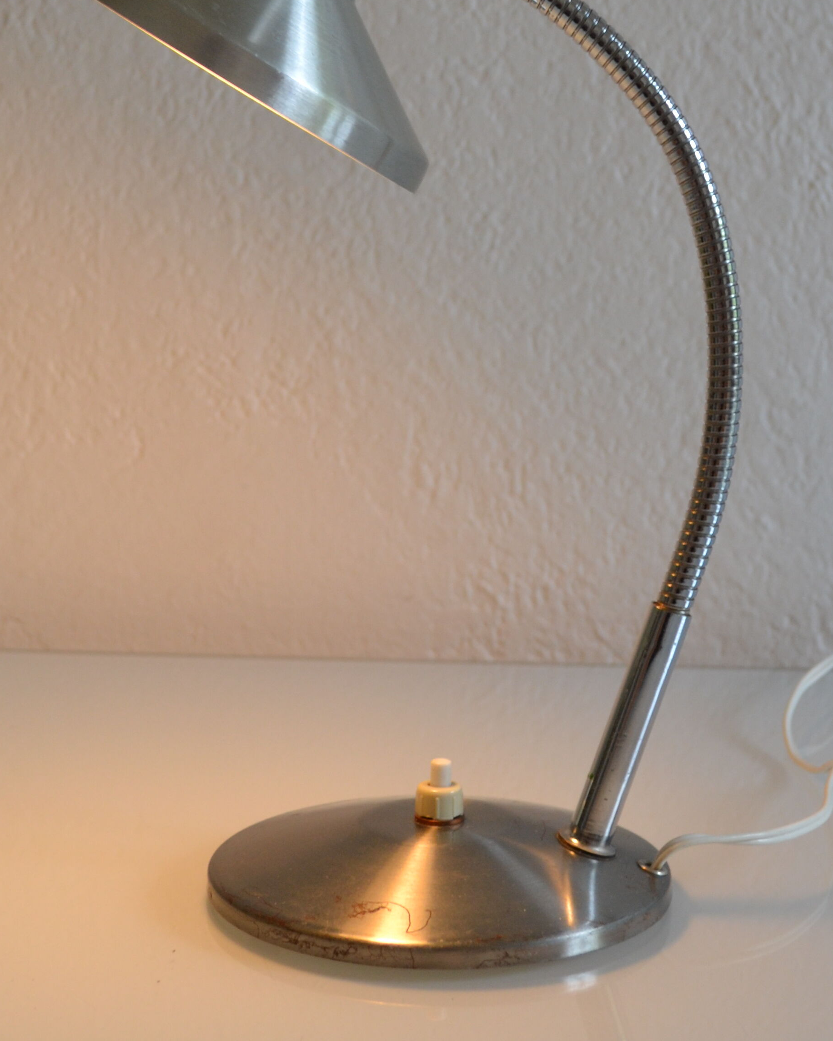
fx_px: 2095
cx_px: 475
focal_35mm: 68
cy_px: 328
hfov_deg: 22.5
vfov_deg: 27.7
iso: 400
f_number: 5
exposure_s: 1/100
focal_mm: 24
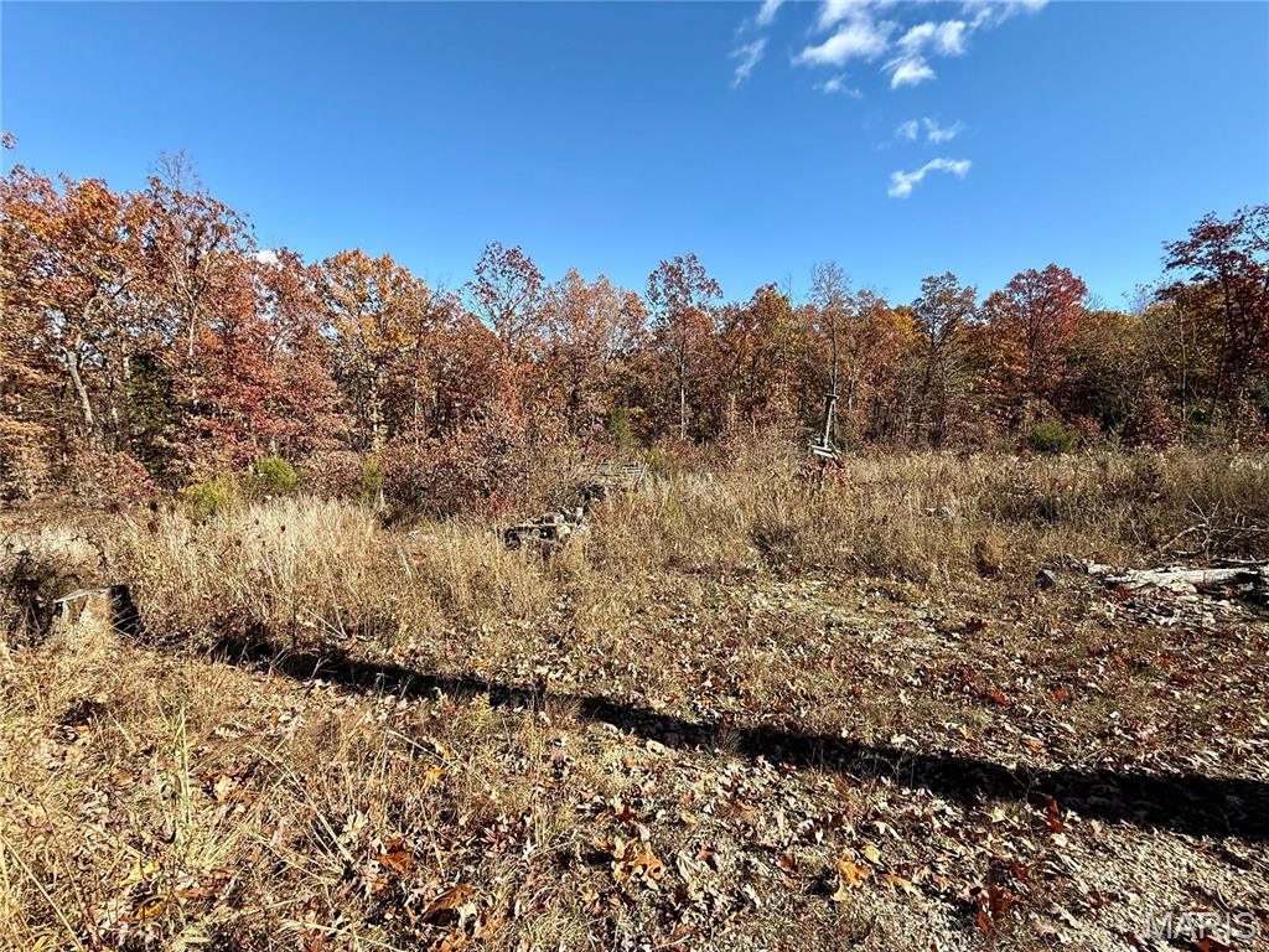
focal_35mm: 14
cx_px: 634
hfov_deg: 102.1
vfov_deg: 85.7
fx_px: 513
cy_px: 476
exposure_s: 1/864
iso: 50
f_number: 2.2
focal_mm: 2.22
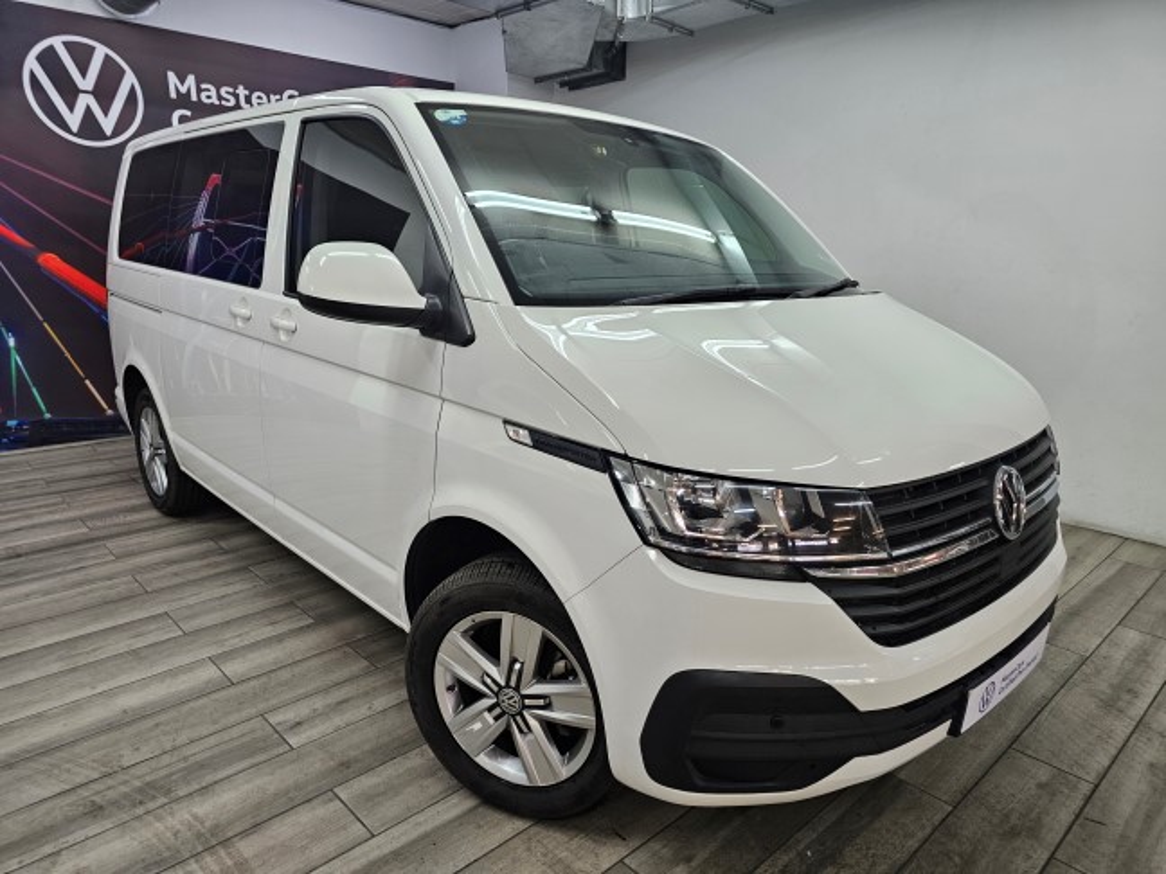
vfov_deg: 58.9
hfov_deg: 73.9
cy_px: 437
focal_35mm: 23
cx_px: 583
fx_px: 775
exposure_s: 1/100
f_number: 1.7
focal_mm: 6.3
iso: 200
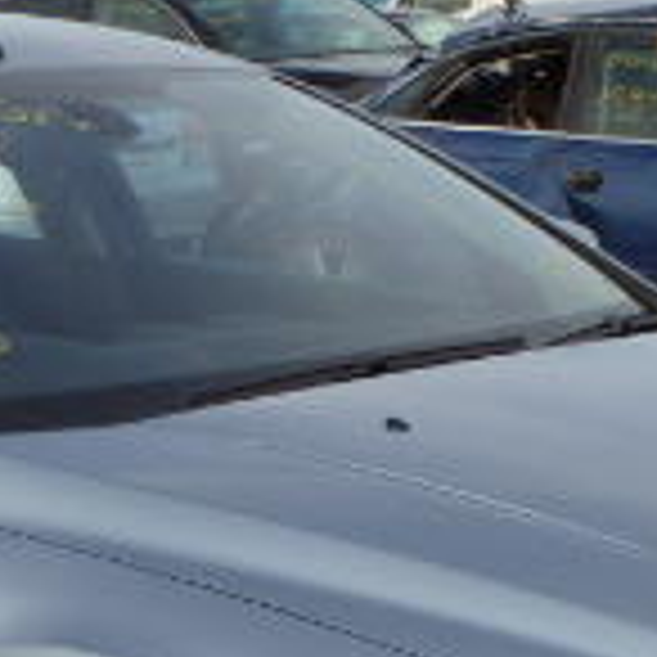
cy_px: 706
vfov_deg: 13.0
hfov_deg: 13.2
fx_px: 2834
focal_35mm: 132
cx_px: 135
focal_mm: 6.1
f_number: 4.4
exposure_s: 1/640
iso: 125
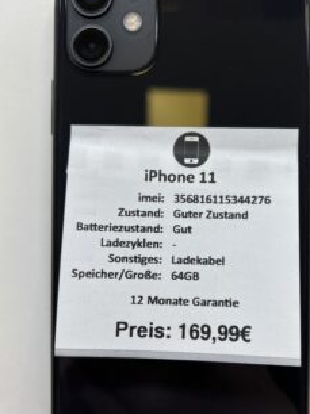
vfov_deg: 53.9
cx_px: 187
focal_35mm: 34
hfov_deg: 41.5
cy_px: 229
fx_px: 407
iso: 40
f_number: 1.5
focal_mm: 5.7
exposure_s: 1/209
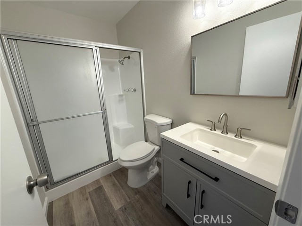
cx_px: 151
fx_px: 122
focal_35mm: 14
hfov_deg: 102.1
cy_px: 113
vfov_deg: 85.7
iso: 200
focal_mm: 2.22
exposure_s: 1/120
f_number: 2.2
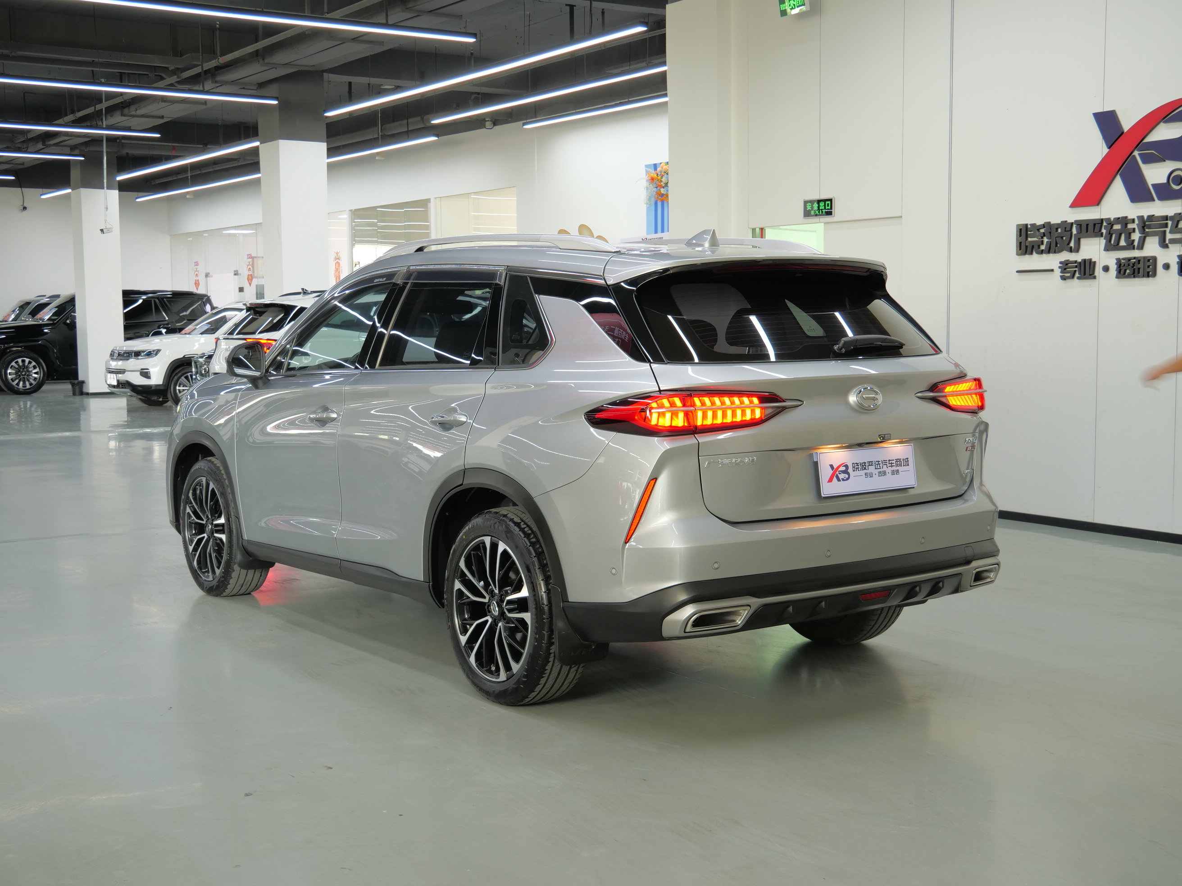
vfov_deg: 36.0
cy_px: 443
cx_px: 591
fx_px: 1366
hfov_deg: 46.8
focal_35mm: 40
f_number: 4.1
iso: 250
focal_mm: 20
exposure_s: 1/15
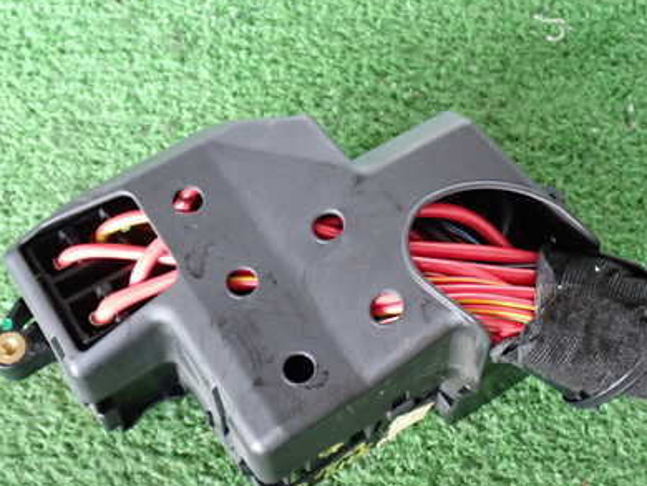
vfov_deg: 23.3
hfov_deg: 30.6
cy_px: 299
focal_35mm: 63
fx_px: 1178
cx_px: 390
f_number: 2.8
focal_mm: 7.31
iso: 500
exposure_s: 1/40
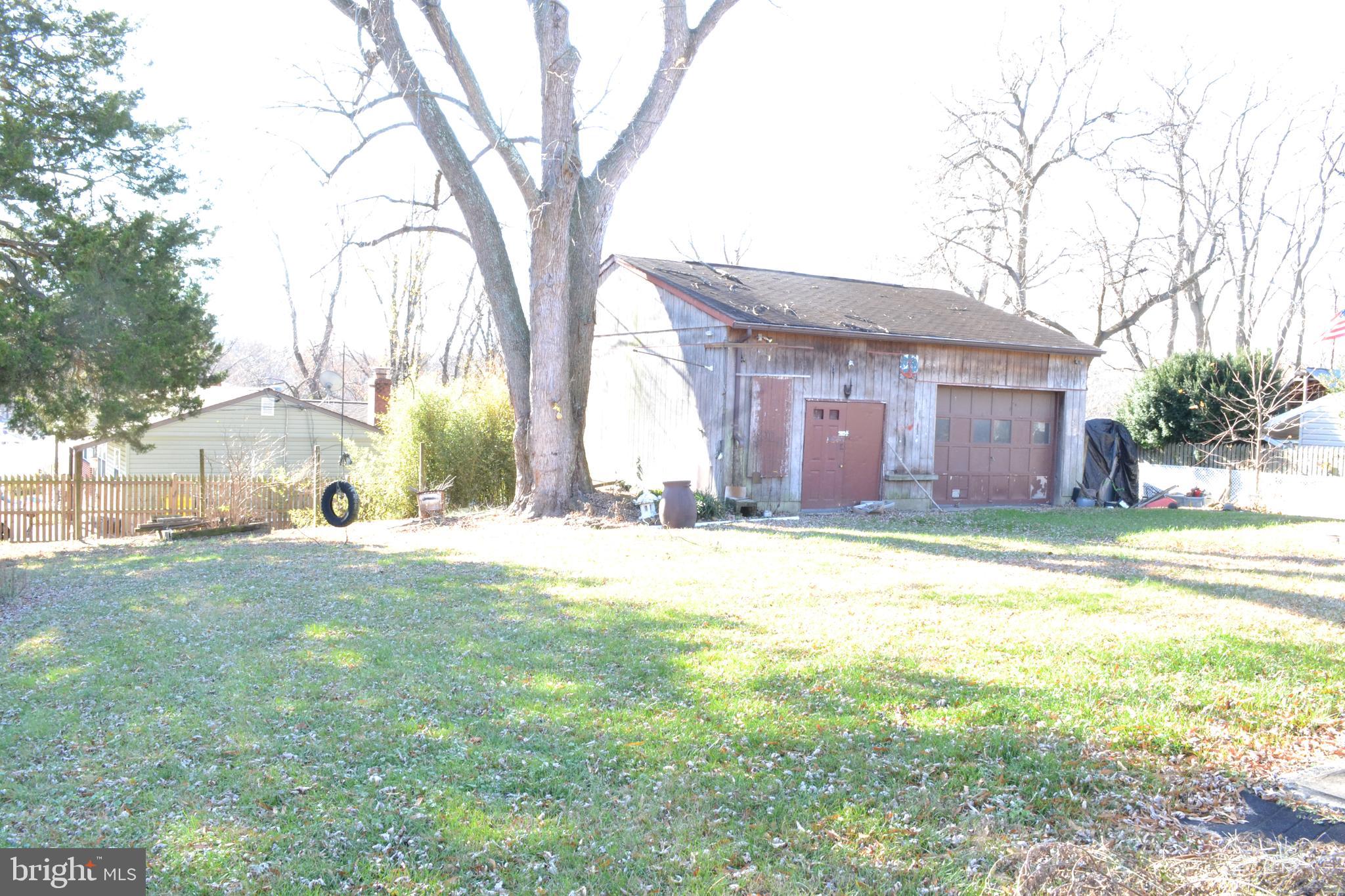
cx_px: 672
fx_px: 1009
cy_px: 448
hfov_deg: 67.4
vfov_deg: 47.9
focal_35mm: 27
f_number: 16
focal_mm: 18
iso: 800
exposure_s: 1/25
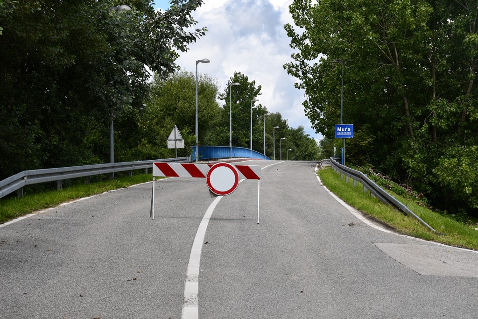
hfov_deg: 27.0
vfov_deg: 18.2
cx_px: 239
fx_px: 996
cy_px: 160
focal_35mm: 75
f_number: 8
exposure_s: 1/250
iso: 100
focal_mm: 50
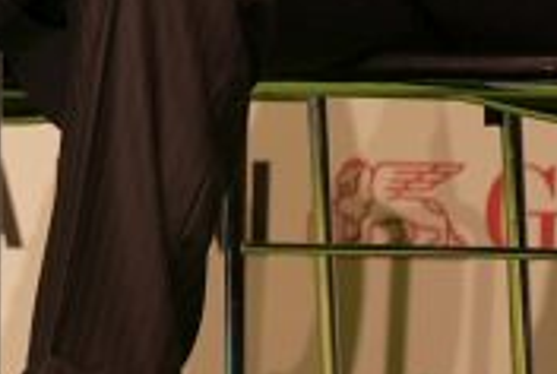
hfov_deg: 4.4
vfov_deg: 3.0
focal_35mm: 463
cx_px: -503
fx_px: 7176
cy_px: -320
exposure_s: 1/100
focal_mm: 68
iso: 640
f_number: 2.8
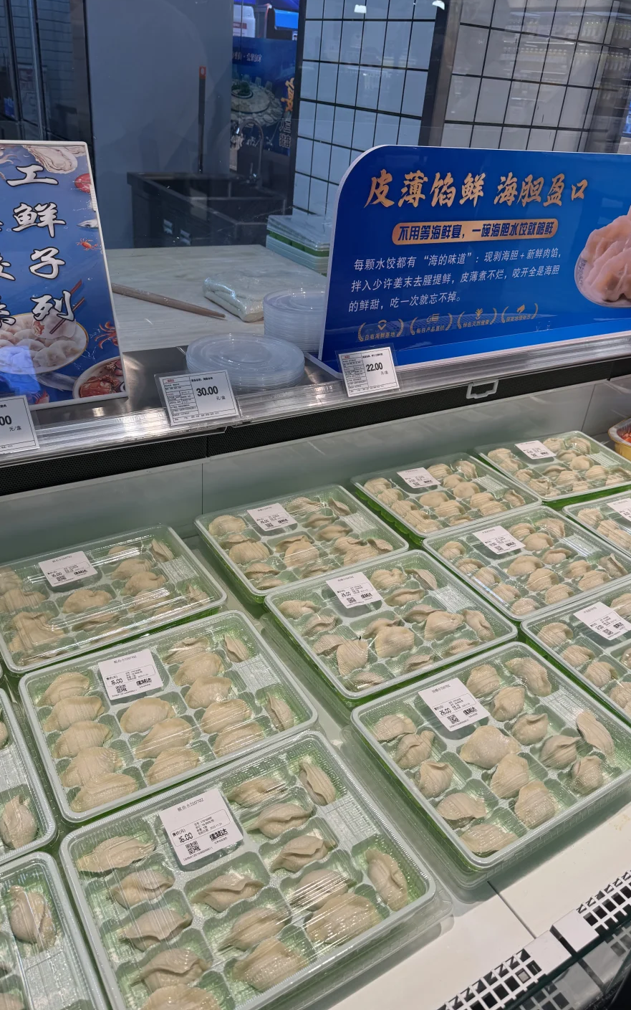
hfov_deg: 47.6
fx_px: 715
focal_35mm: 26
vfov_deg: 70.4
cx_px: 312
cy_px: 495
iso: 80
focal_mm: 6.76
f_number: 1.78
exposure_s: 1/407
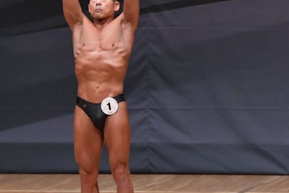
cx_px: 137
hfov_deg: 4.1
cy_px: 102
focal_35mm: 502
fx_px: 4026
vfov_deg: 2.7
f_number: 5.6
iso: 6400
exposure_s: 1/400
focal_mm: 170
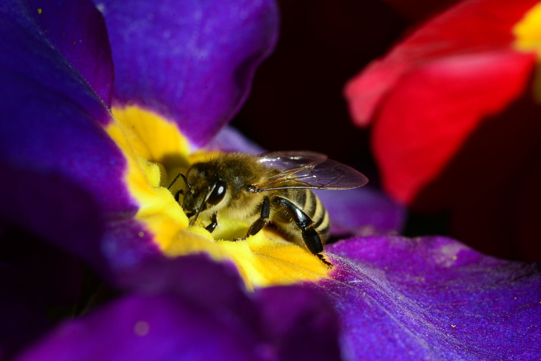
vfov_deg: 11.0
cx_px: 232
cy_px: 184
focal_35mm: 125
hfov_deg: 16.4
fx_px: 1879
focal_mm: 105
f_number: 18
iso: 1250
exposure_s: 1/250
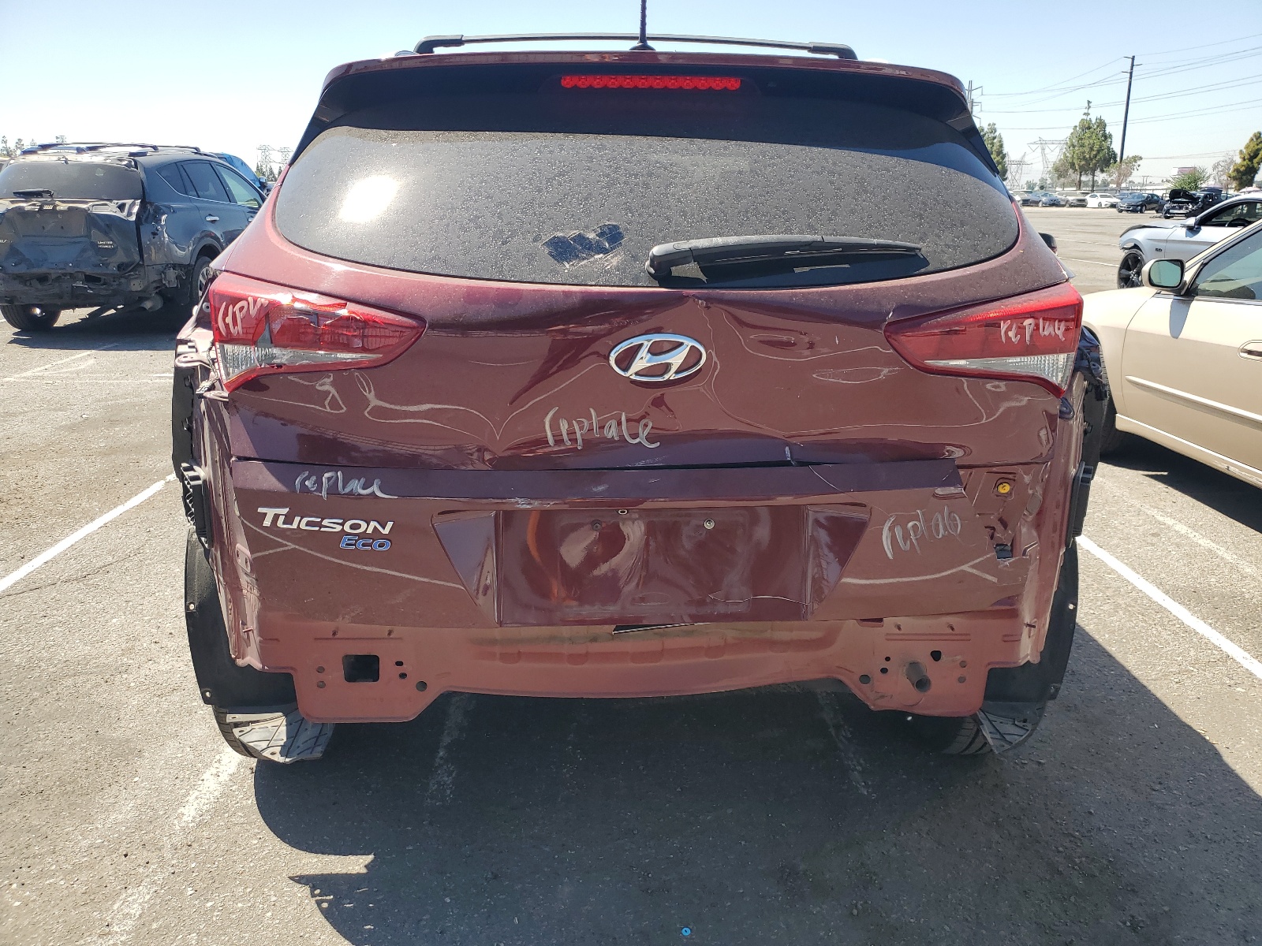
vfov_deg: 53.1
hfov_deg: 67.3
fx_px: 948
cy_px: 473
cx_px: 631
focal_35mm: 26
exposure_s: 1/1429
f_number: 1.5
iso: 50
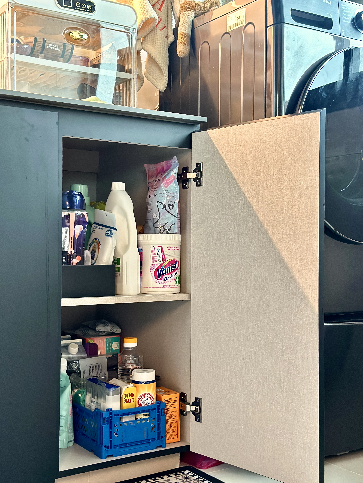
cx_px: 182
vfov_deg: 39.7
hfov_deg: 30.3
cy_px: 242
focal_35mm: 48
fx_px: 671
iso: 800
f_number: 1.78
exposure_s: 1/40
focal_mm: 6.86
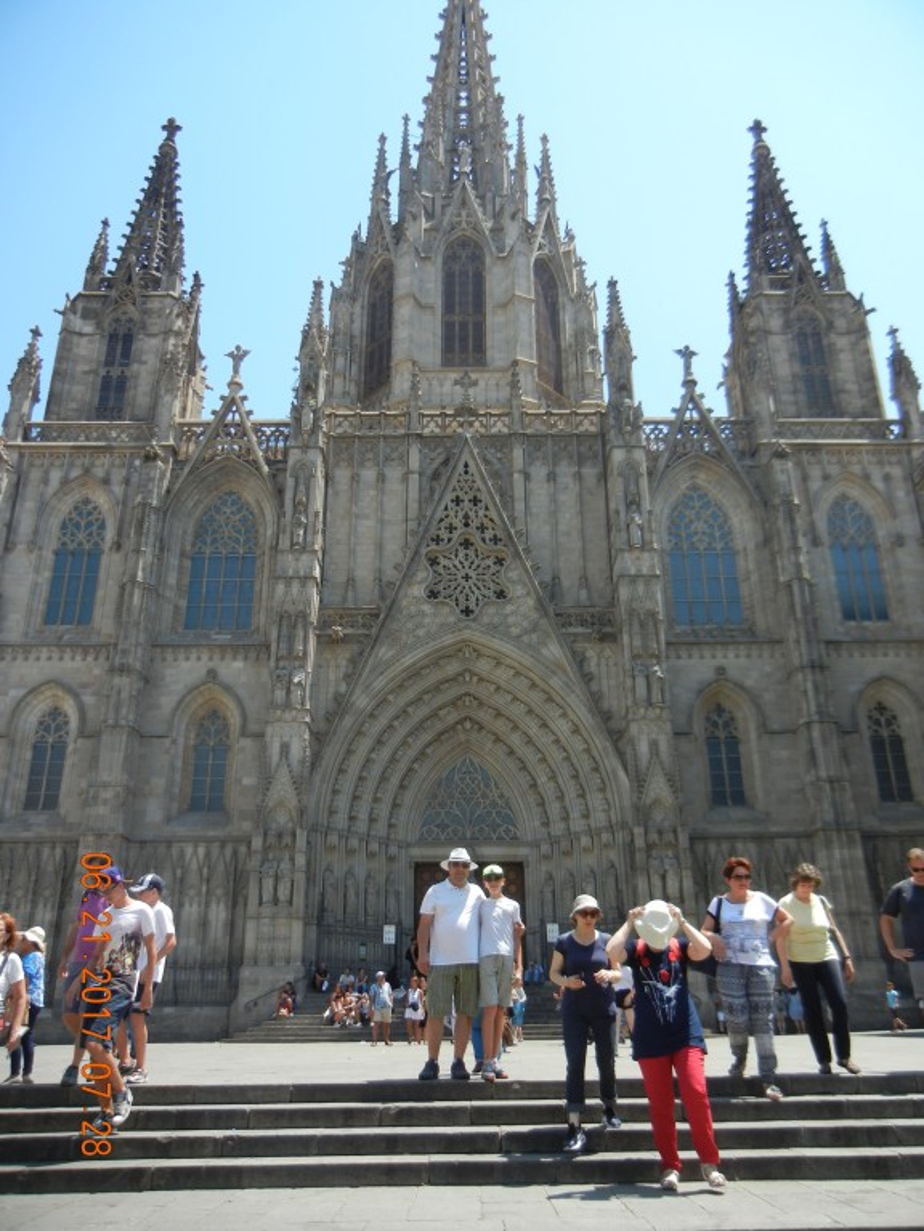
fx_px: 1068
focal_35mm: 30
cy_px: 616
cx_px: 462
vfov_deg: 60.0
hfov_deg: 46.8
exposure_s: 1/811
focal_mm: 5.4
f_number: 3.5
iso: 160
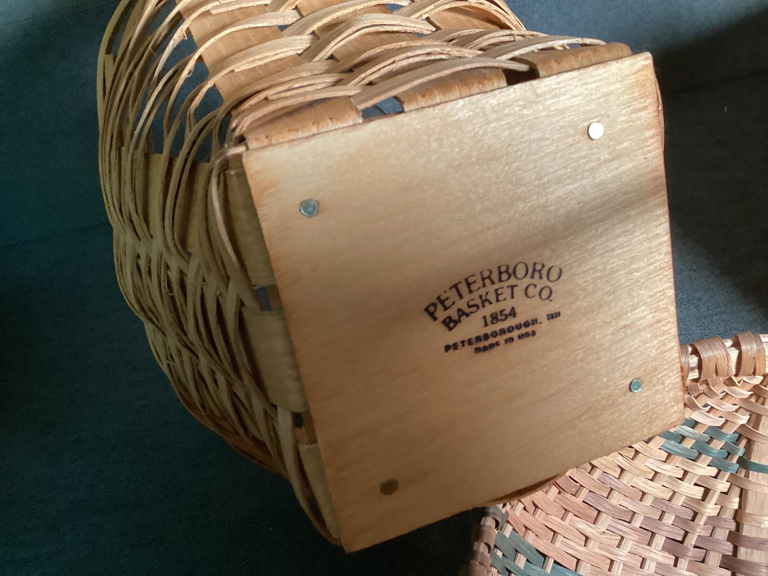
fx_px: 688
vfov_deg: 45.4
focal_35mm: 31
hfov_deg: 58.3
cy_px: 288
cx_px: 384
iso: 320
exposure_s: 1/40
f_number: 2.4
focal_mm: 3.3
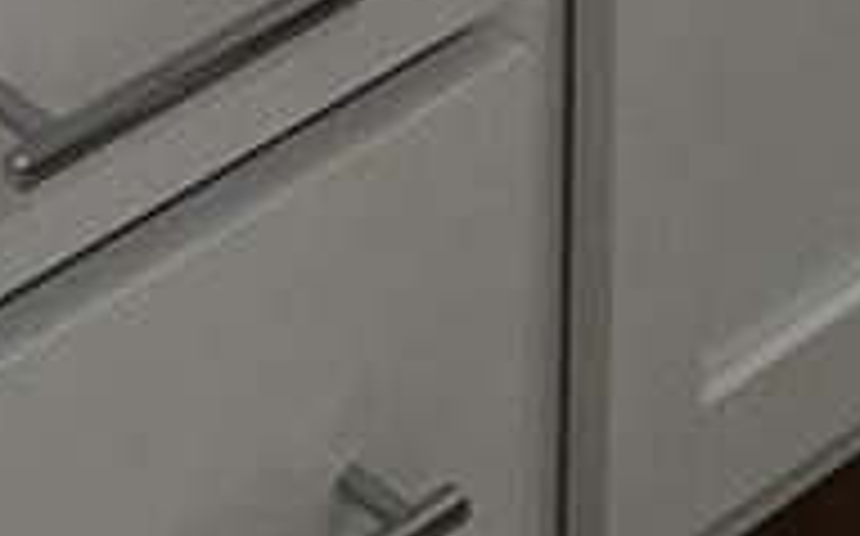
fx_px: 5199
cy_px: -2558
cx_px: -608
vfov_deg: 4.6
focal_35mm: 222
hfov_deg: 9.1
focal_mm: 5.1
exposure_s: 1/122
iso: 64
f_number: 1.6
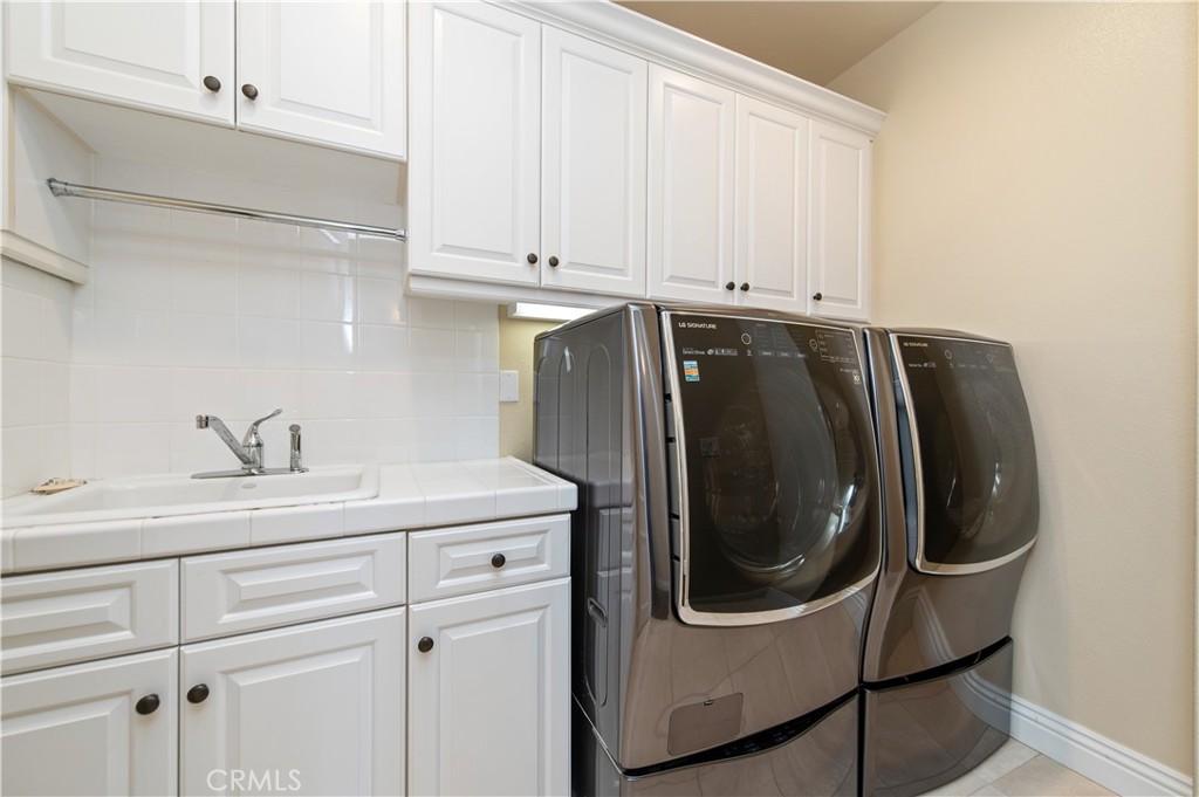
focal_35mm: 14
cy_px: 398
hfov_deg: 104.3
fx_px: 466
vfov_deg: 81.1
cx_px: 600
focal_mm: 14
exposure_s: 1/60
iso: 320
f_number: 4
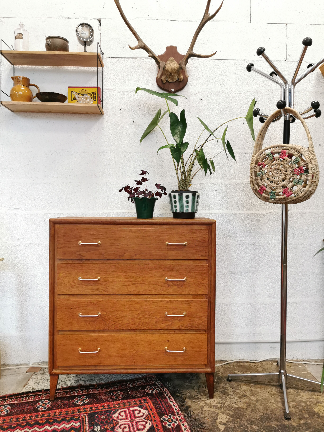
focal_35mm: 27
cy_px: 216
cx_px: 162
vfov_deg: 65.3
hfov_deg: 51.4
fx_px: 337
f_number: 1.6
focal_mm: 5.56
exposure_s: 1/50
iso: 160
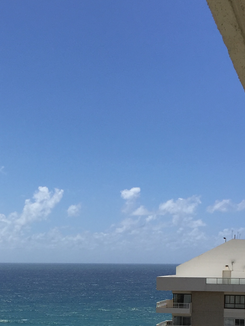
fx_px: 651
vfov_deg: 27.1
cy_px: 297
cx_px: 53
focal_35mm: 69
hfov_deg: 21.1
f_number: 2.2
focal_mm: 4.15
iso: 32
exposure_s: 1/3968
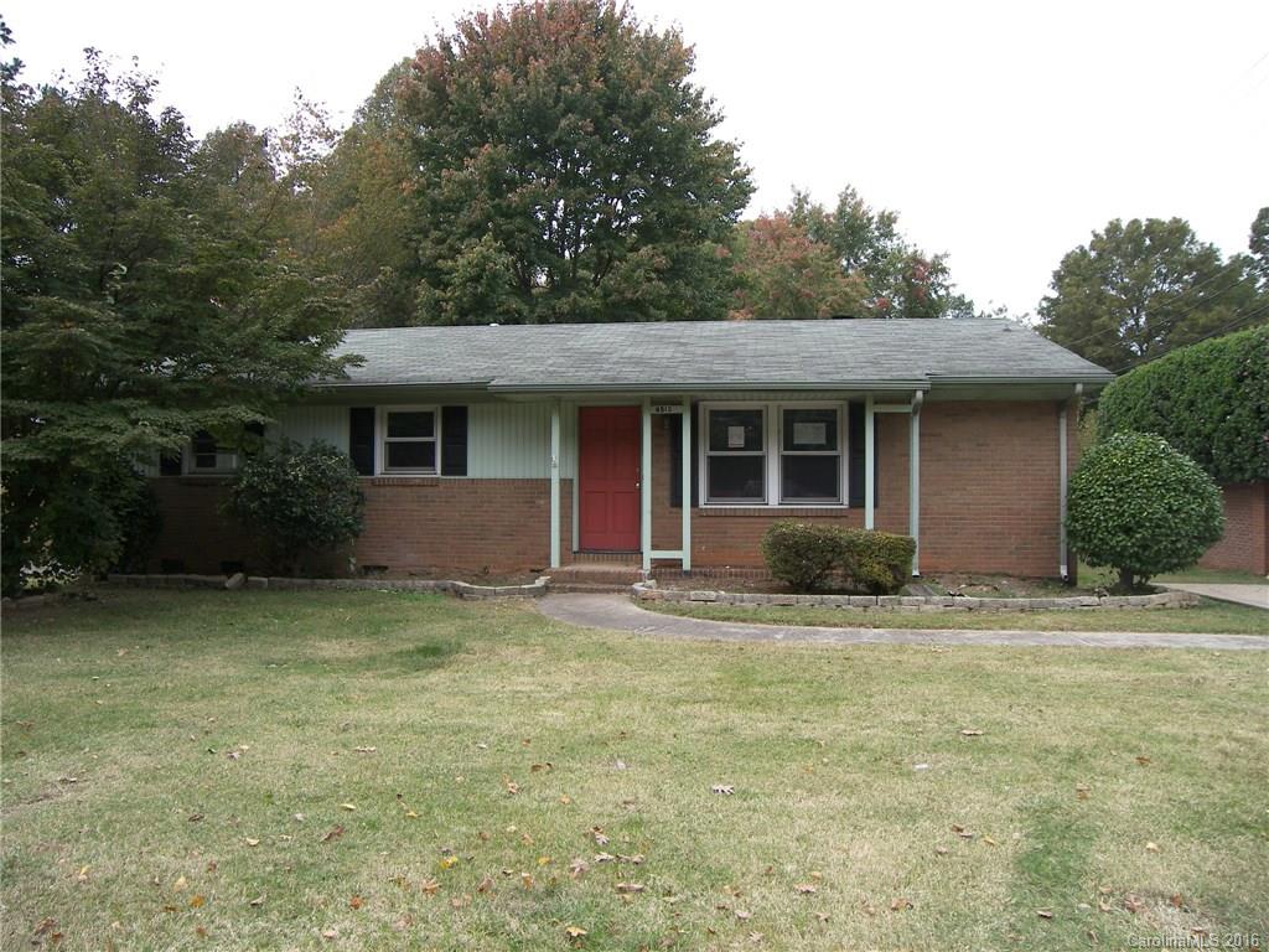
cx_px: 634
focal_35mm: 24
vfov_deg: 56.8
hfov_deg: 71.6
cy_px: 476
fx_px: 880
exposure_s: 1/200
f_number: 2.8
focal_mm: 5
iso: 50
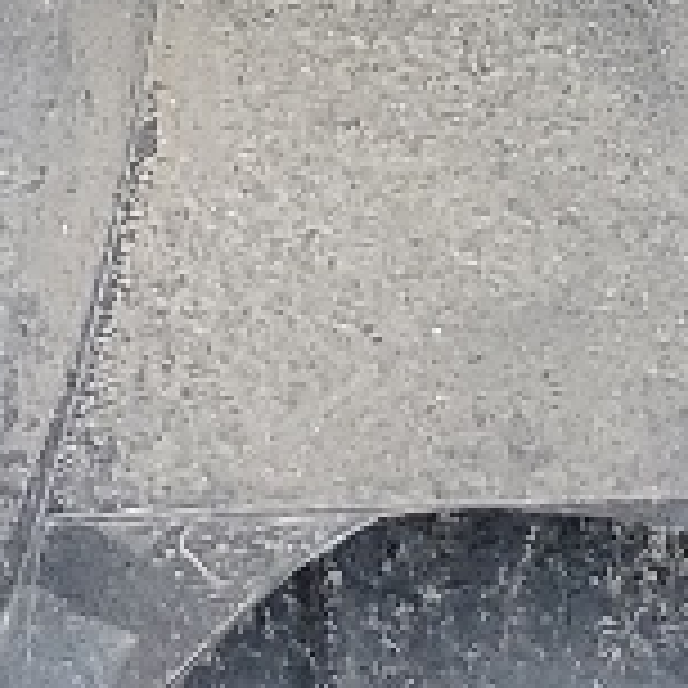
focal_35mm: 240
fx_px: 5397
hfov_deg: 7.2
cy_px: -1992
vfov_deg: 6.1
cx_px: -292
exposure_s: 1/323
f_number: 1.5
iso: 50
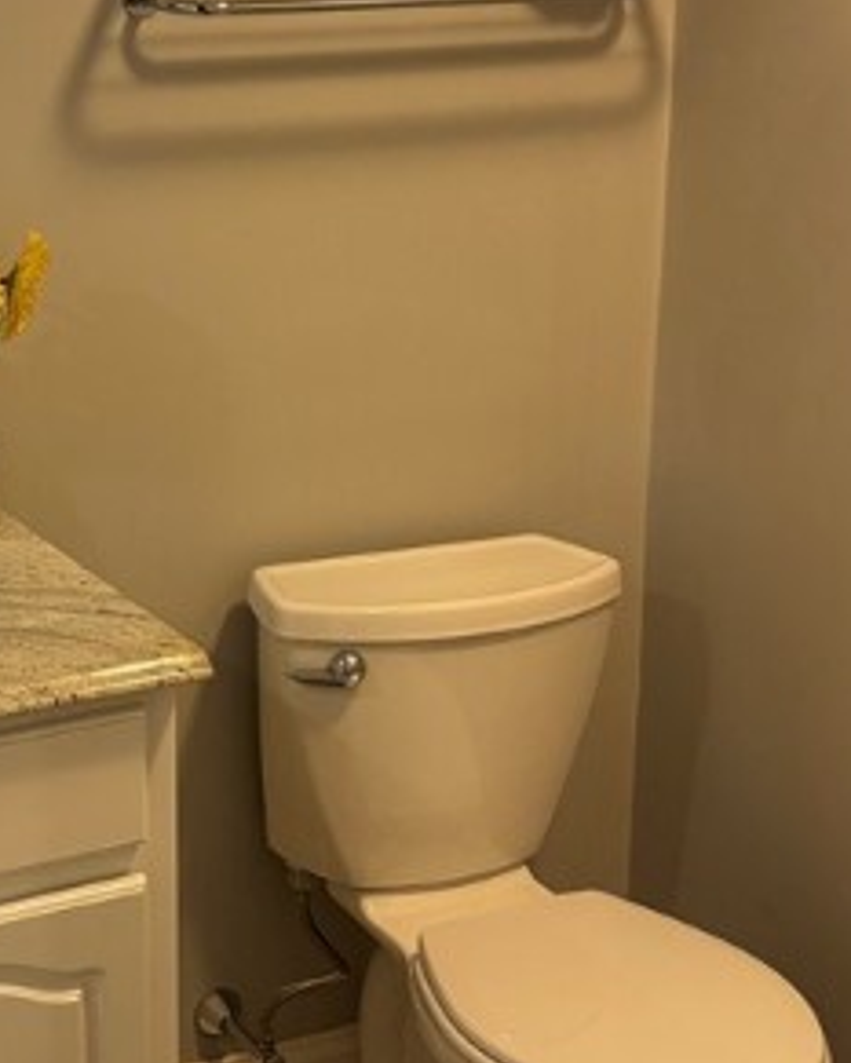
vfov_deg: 28.2
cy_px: 395
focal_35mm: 67
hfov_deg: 22.3
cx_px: 77
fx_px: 2108
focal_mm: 5.96
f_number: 1.6
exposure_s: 1/60
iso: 250
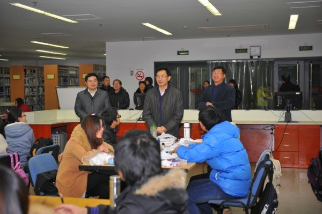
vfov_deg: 25.9
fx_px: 465
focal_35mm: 52
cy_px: 107
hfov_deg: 38.2
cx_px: 161
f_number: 3.2
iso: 200
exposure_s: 1/60
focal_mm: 52
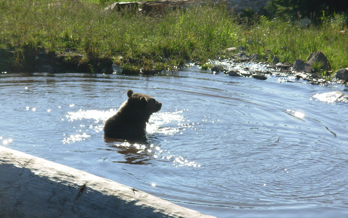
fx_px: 1821
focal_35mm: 192
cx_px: 174
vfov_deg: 6.8
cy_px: 126
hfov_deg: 10.9
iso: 50
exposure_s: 1/384
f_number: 5
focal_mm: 29.8
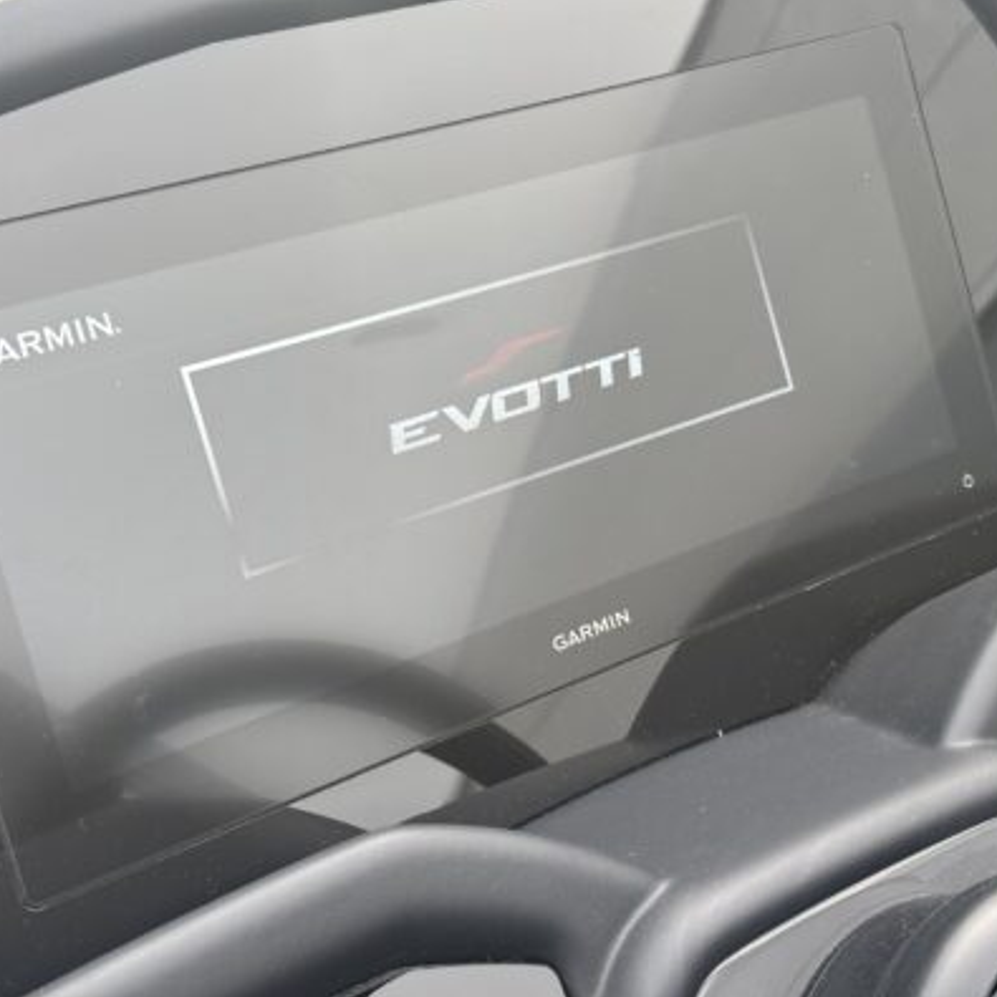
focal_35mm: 62
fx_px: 2020
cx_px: 534
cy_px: 495
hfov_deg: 27.7
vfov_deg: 27.7
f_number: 1.6
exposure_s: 1/209
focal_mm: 5.96
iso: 32
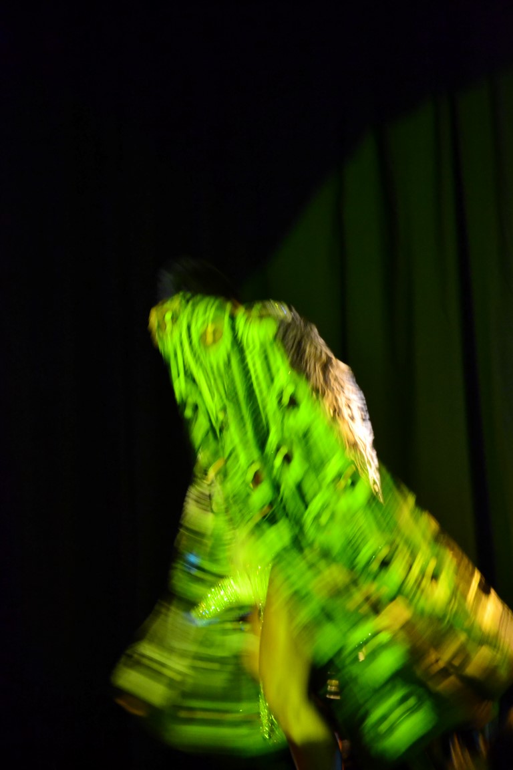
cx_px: 256
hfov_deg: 9.0
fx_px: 3270
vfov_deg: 13.4
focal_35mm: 153
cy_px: 385
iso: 3200
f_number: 4.5
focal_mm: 102
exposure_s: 1/15
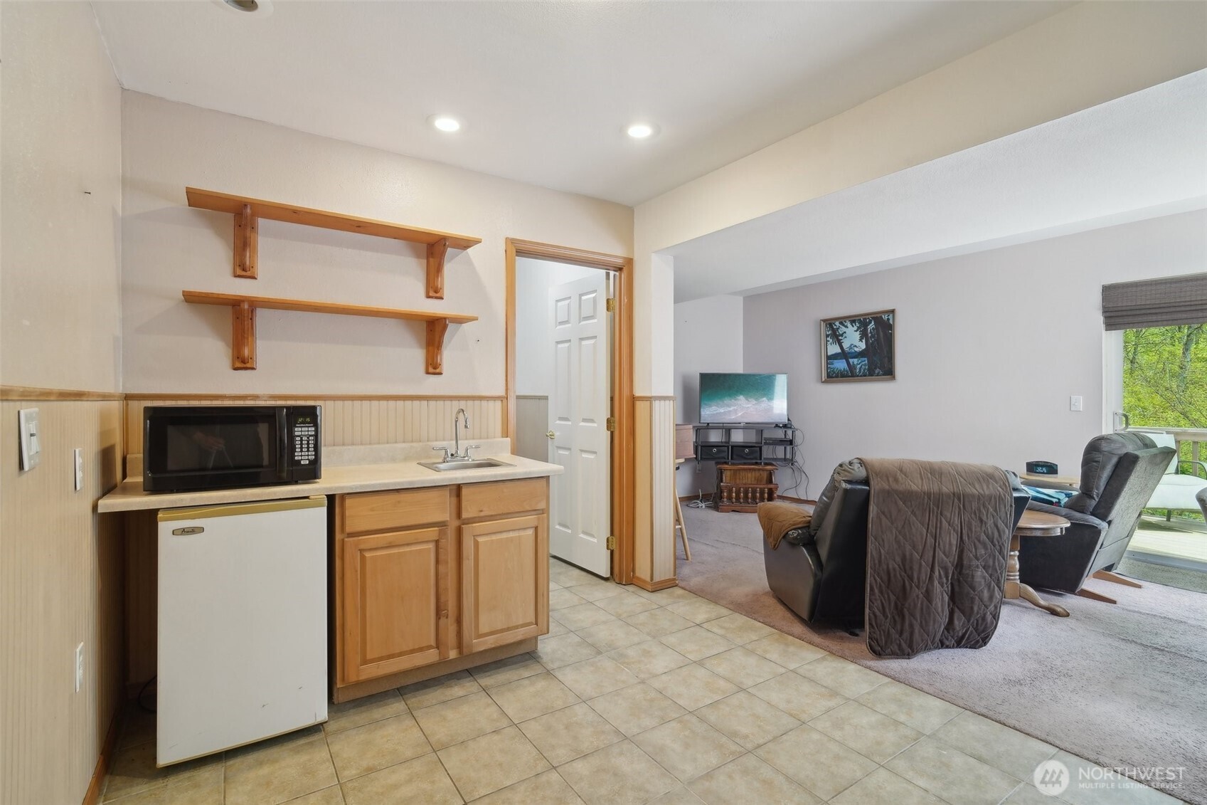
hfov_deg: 96.7
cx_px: 604
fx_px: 536
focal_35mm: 16
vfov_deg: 73.7
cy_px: 402
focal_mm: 16
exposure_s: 1/15
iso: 1600
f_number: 8
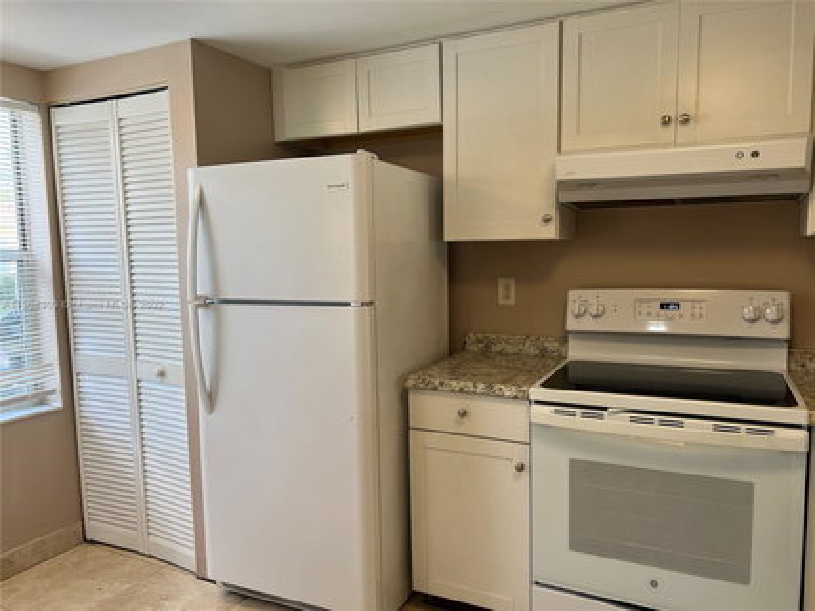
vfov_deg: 53.0
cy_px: 306
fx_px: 612
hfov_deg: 67.3
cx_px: 408
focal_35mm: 26
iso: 50
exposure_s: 1/120
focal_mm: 5.7
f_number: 1.5
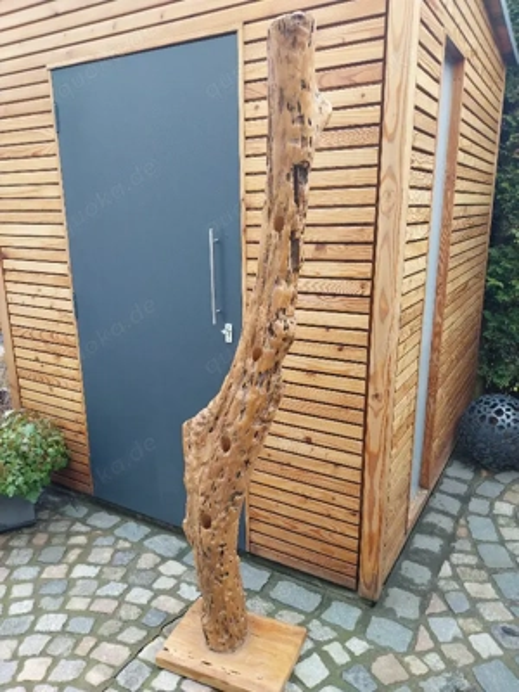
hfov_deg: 53.1
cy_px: 346
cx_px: 260
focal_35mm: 26
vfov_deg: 67.3
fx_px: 520
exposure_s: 1/50
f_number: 1.8
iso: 32
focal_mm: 4
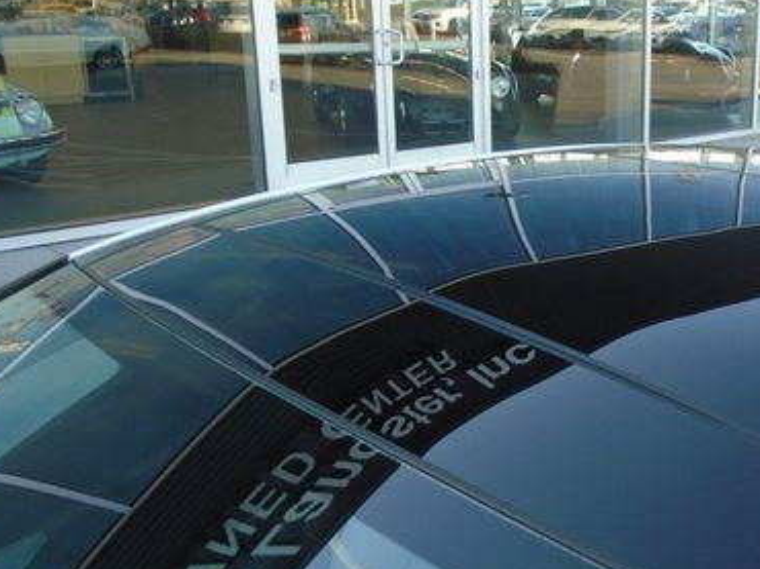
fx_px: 987
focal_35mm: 45
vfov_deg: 32.1
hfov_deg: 40.1
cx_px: 629
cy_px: 300
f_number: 3.2
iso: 100
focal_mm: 4.6
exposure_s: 1/320
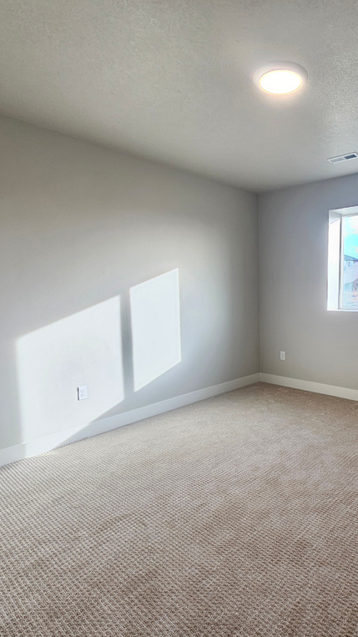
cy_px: 319
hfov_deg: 55.8
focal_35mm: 19
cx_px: 265
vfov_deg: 89.6
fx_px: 321
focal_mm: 2.2
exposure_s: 1/60
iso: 50
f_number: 2.2
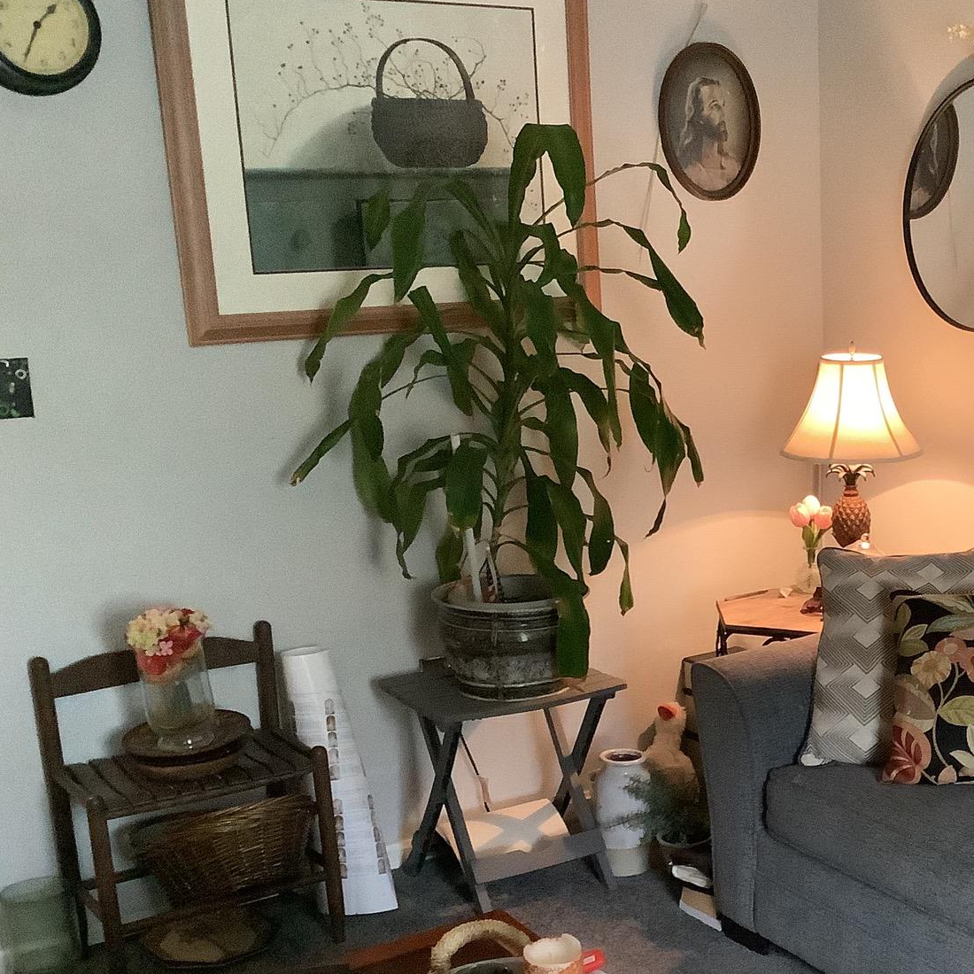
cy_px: 628
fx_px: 1624
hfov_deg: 31.8
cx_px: 877
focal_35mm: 51
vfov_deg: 33.2
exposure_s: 1/30
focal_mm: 3.3
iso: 800
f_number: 2.4
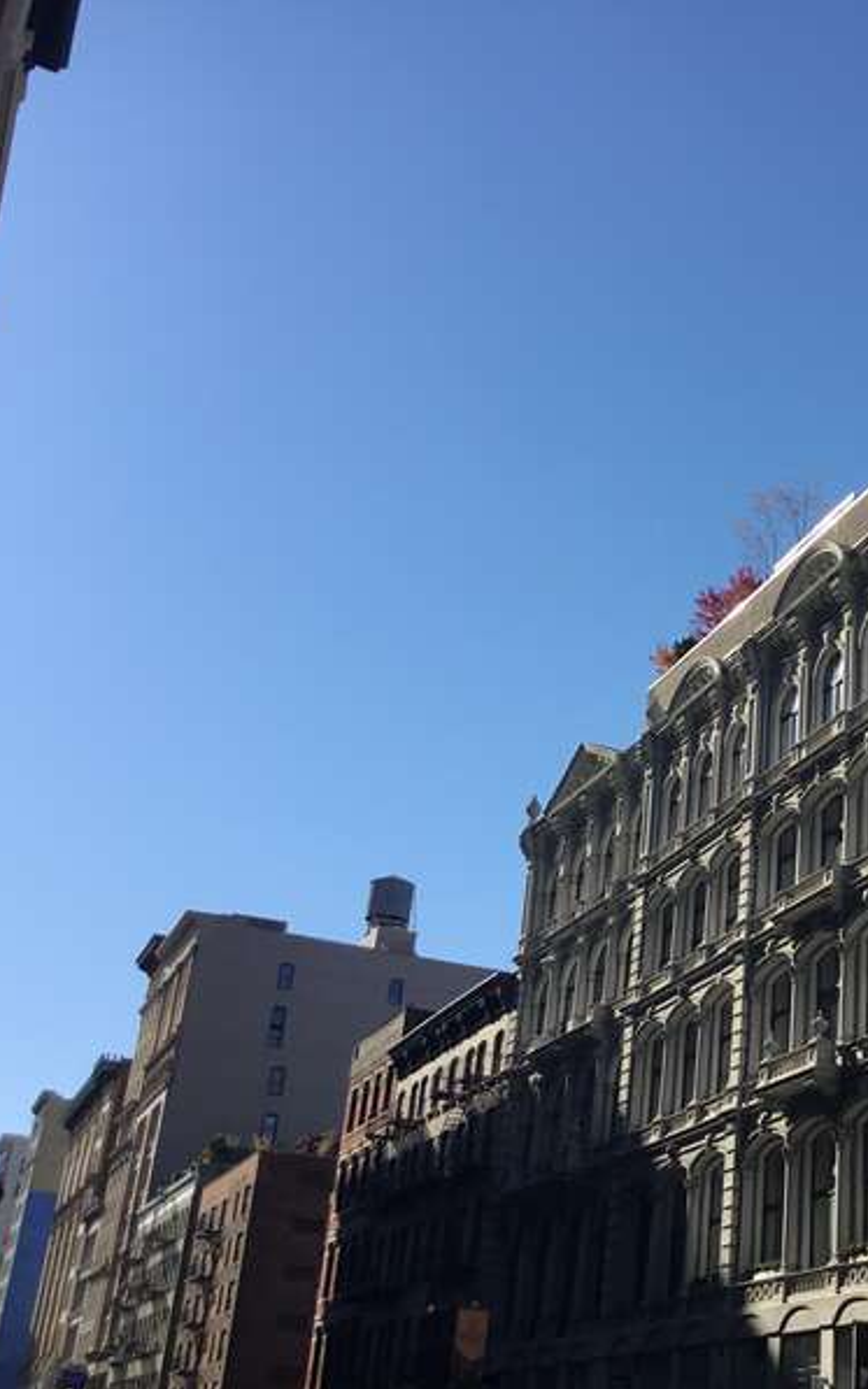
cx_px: 835
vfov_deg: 45.3
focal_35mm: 44
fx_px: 1666
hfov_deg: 27.8
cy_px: 696
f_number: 2.4
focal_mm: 3.3
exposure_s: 1/1199
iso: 25
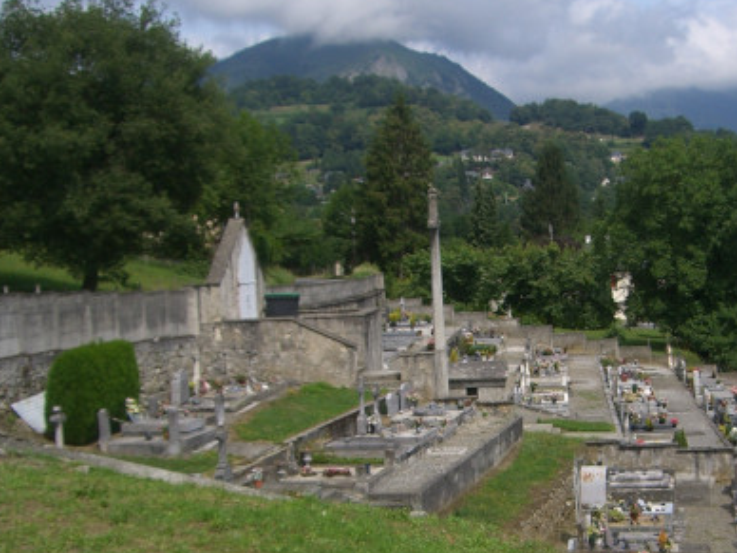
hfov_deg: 27.8
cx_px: 549
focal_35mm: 69
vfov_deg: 21.2
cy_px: 382
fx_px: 1469
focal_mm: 6.2
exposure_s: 1/800
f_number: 4.3
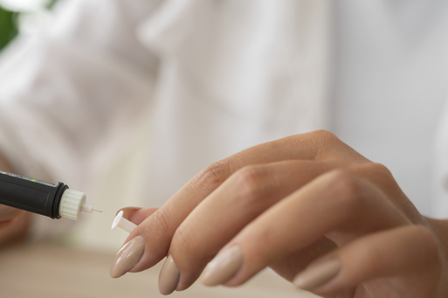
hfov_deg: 23.2
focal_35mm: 86
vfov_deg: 15.8
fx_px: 1069
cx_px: 70
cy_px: 178
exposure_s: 1/400
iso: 400
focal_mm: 49
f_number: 3.2
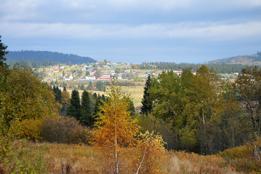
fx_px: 630
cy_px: 87
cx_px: 130
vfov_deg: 15.7
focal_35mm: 87
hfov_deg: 23.4
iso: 400
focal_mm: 58
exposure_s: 1/800
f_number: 7.1
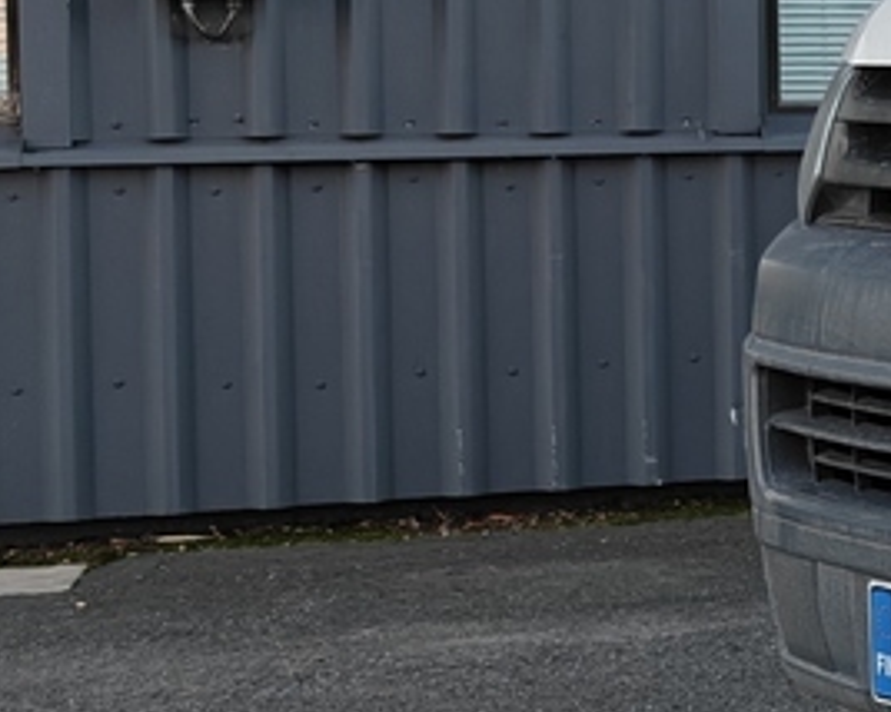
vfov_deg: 12.2
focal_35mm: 126
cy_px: 87
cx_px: 2201
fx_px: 3320
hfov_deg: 12.0
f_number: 1.8
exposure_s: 1/200
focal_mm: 5.59
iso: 160
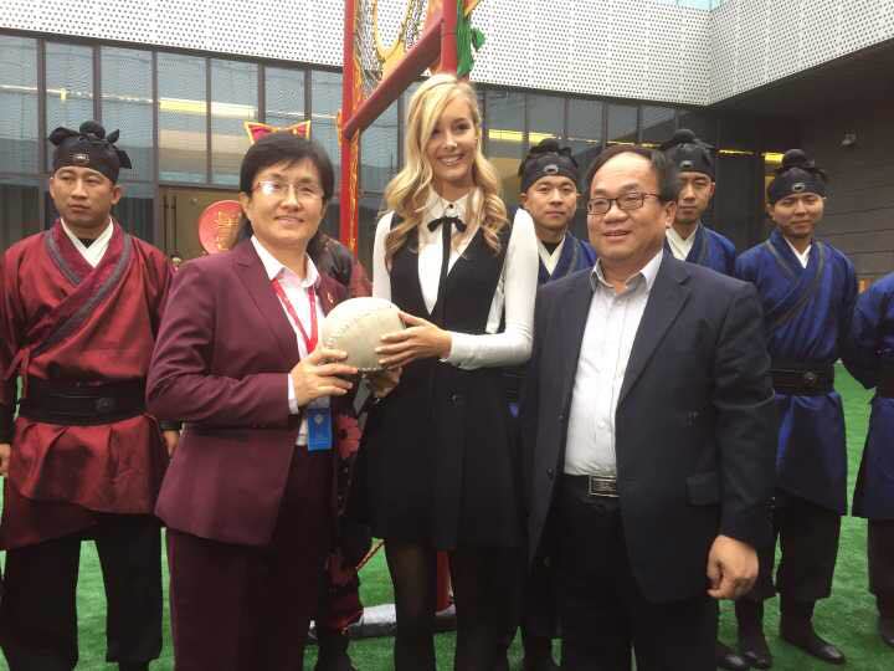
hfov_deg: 61.7
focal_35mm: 29
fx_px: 749
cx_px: 447
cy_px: 336
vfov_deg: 48.2
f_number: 2.2
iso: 100
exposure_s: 1/33
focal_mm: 4.15
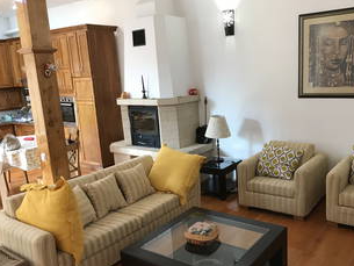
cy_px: 146
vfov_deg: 42.9
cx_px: 203
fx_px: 338
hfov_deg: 55.1
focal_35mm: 33
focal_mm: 3.99
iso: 40
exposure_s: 1/17
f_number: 1.8
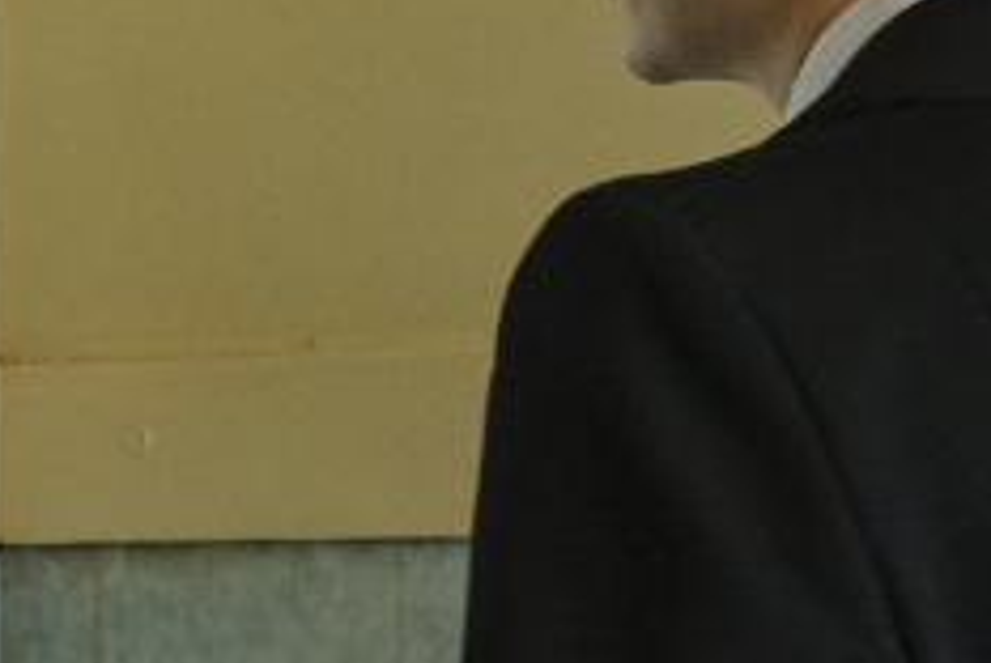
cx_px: -536
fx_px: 4961
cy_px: 765
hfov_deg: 10.9
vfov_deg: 7.6
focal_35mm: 180
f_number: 2.5
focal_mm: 23
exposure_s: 1/125
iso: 1250
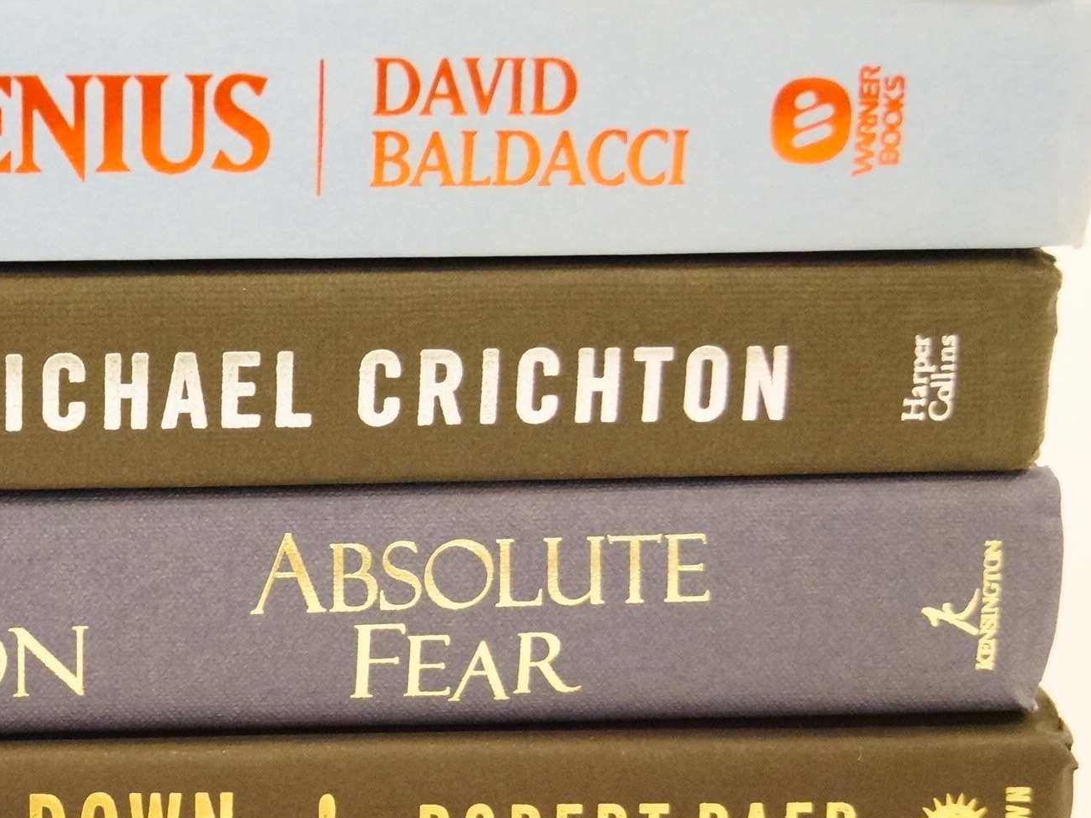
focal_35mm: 81
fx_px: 2552
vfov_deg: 18.2
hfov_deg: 23.6
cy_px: 345
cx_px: 155
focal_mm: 30
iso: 3200
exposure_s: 1/40
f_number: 4.5
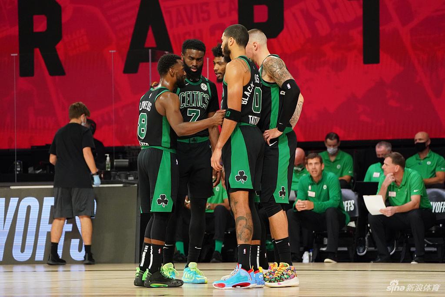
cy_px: 148
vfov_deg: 7.5
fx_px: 2262
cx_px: 222
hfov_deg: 11.2
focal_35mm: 183
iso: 8000
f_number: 5.6
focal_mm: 183
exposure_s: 1/640
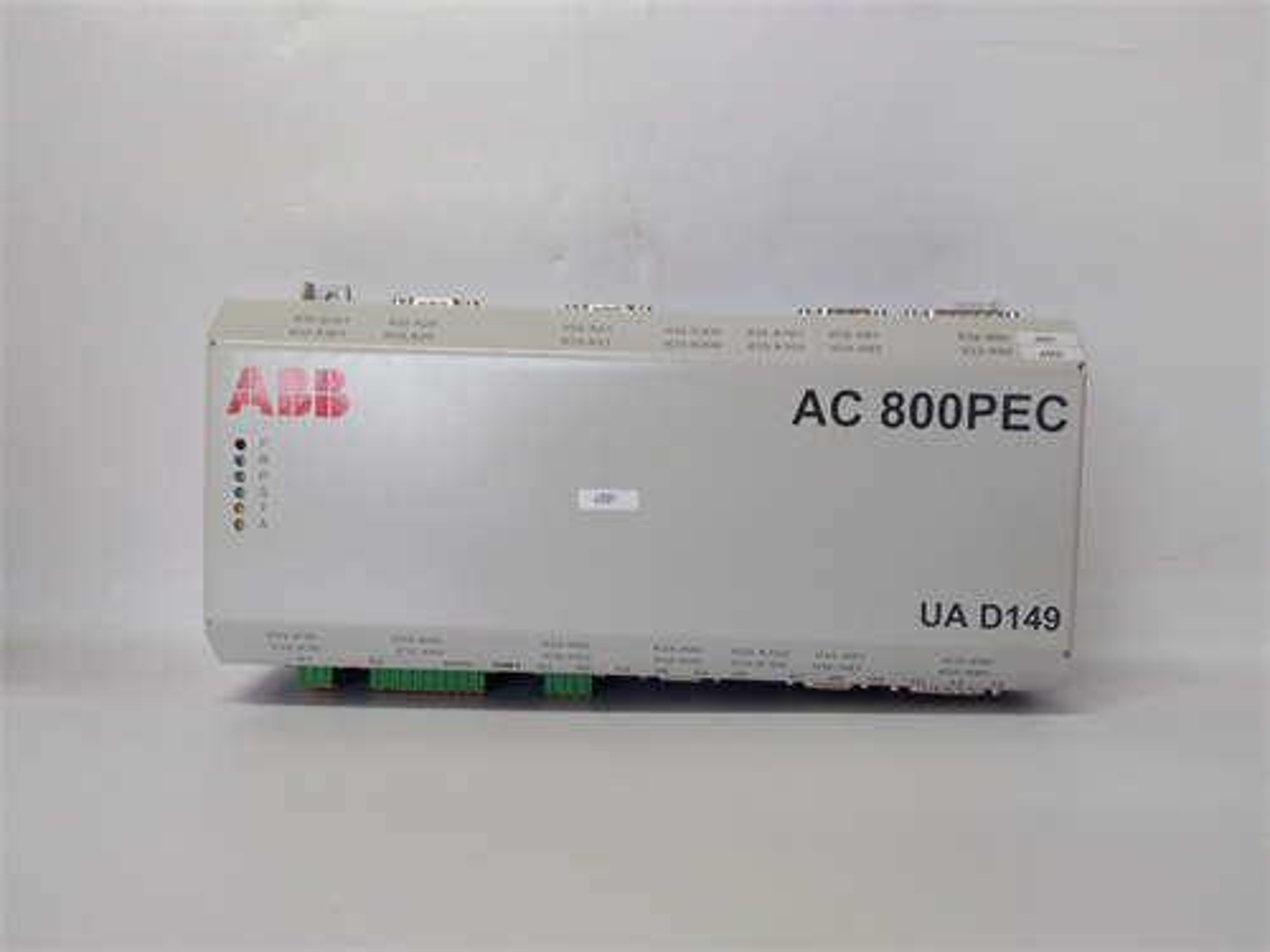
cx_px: 635
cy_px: 476
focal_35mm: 27
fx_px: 991
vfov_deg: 51.4
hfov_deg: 65.3
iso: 110
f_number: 2
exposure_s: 1/33
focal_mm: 3.79
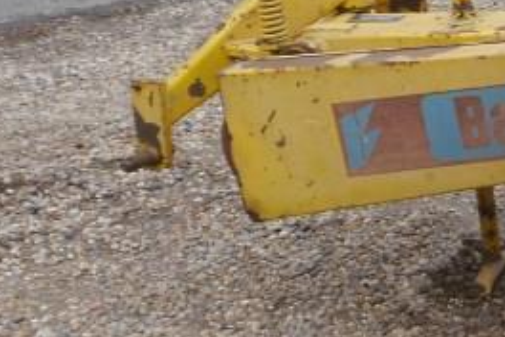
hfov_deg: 14.4
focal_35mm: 121
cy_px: 77
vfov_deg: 11.3
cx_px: 968
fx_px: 1697
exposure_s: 1/200
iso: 160
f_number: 5
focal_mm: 15
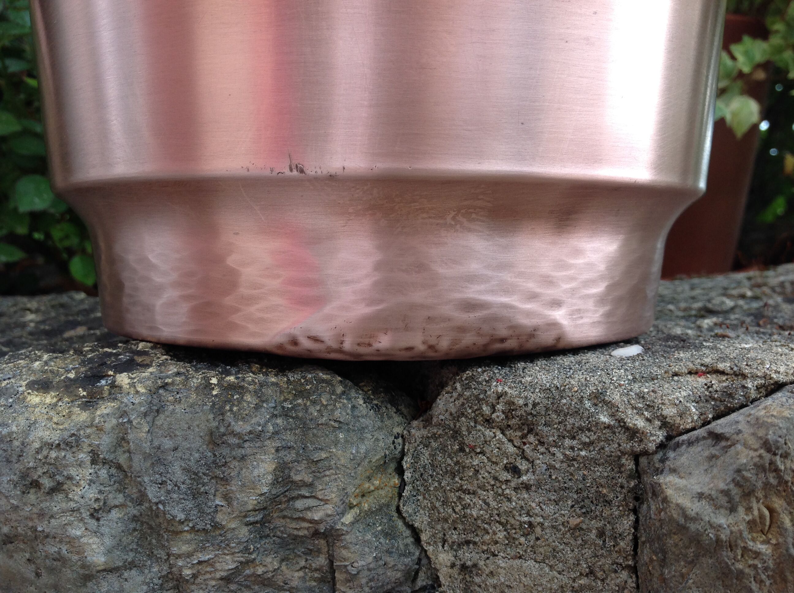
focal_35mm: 35
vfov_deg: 40.6
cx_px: 397
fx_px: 802
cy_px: 296
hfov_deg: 52.7
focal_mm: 4.28
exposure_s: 1/60
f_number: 2.4
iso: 50
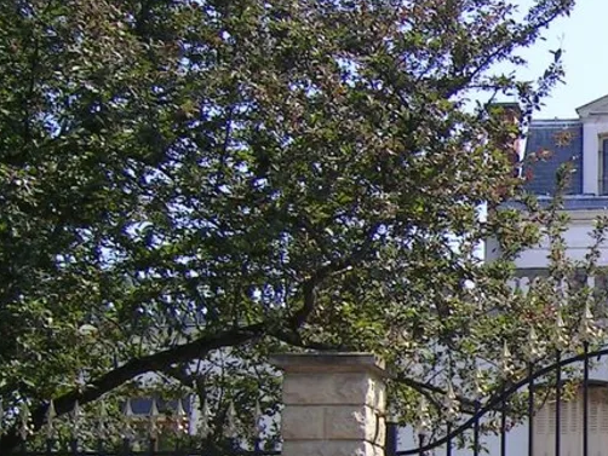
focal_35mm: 86
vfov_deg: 16.9
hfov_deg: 21.2
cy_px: 434
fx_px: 1511
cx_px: 719
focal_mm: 5.6
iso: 50
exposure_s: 1/237
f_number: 4.8
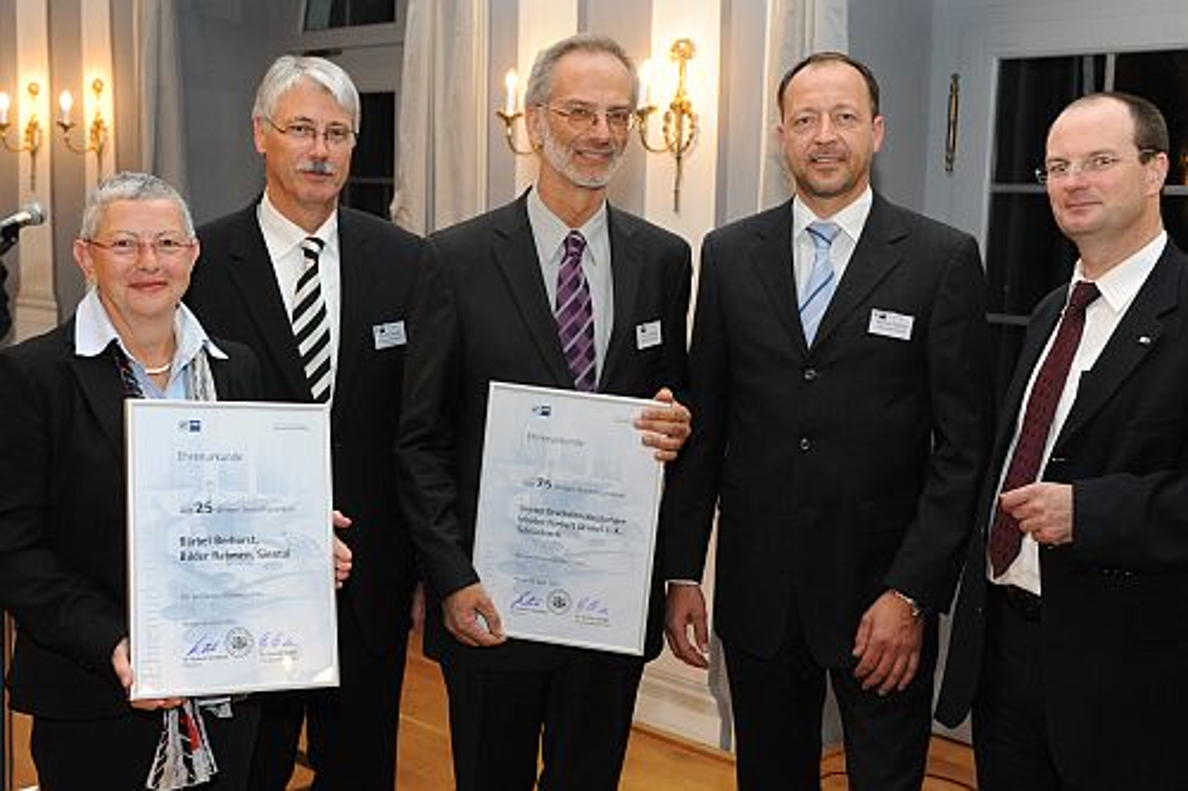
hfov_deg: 41.1
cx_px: 594
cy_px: 396
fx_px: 1583
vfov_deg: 28.1
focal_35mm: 48
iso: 3200
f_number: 6.3
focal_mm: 48
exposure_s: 1/160
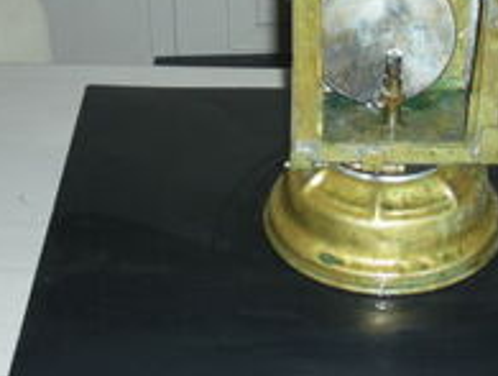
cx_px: 273
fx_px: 1240
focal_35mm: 86
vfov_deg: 17.1
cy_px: 79
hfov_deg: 22.7
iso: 62
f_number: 2.8
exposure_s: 1/60
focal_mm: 5.8
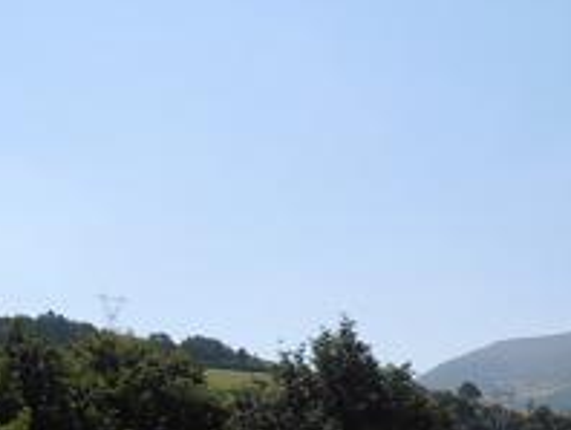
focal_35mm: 64
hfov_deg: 27.4
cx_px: 646
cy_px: 381
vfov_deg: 22.5
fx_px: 1057
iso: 80
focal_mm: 4.2
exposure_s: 1/2000
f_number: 3
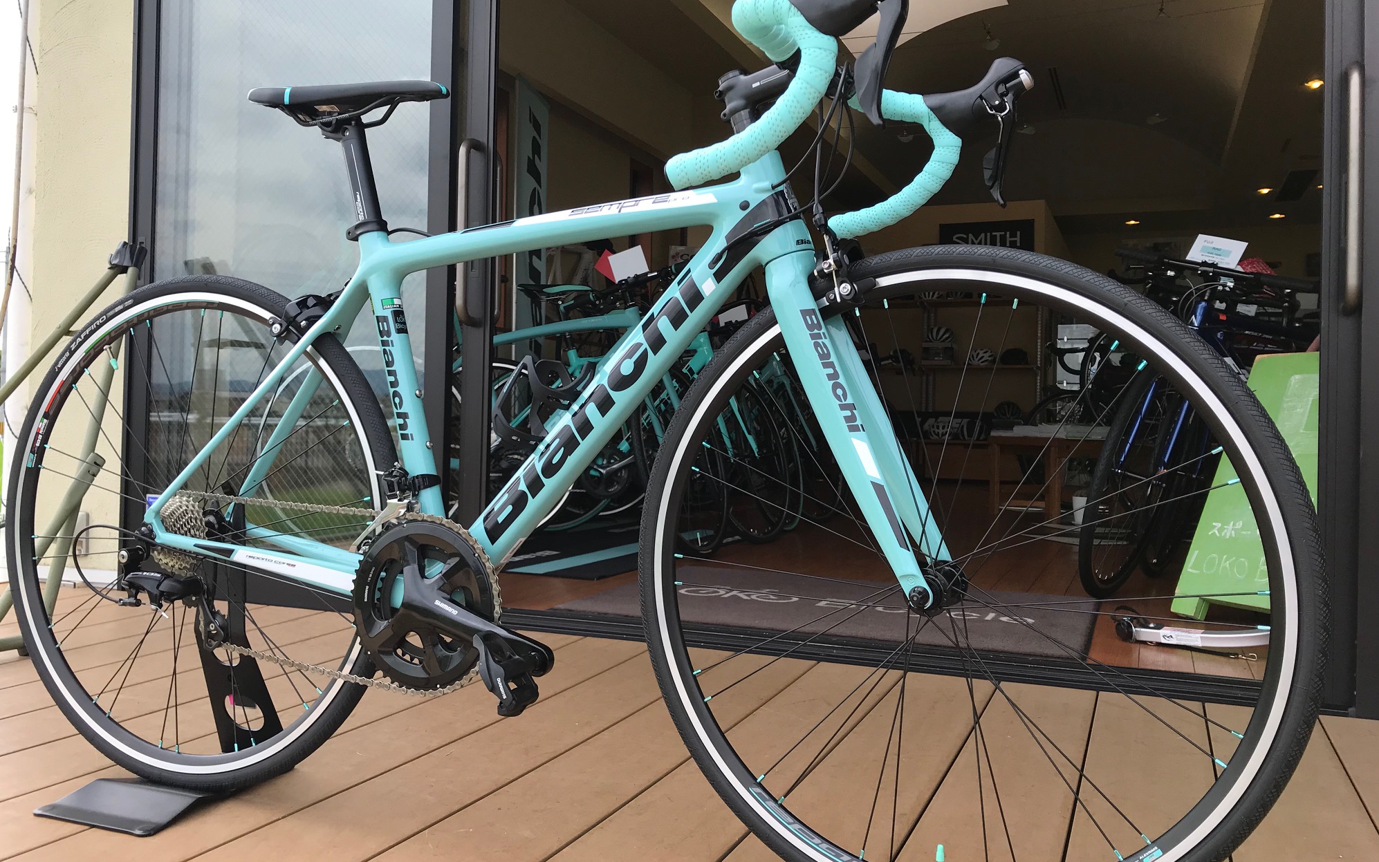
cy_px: 418
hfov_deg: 62.9
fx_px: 1128
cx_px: 686
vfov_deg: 41.8
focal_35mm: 30
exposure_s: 1/772
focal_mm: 3.99
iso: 20
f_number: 1.8
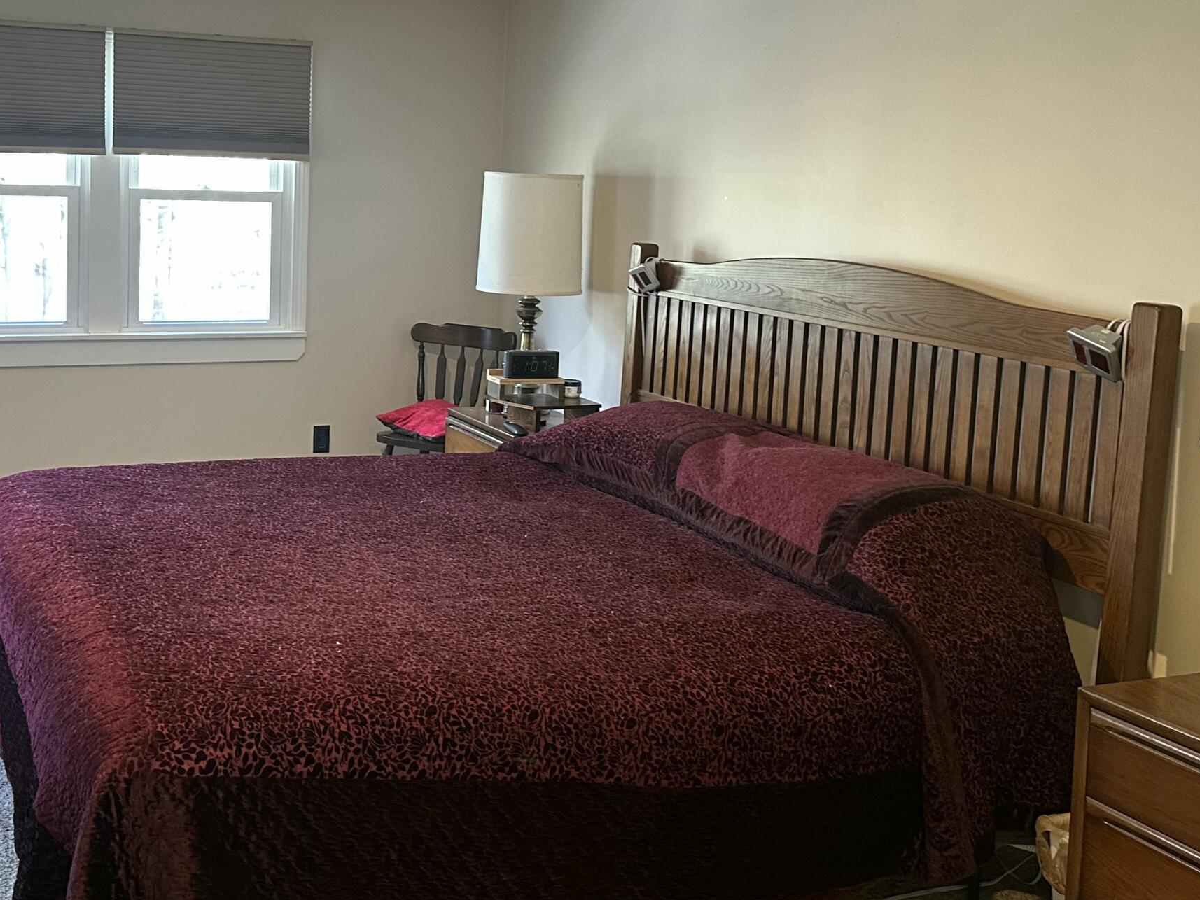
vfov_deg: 33.9
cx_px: 422
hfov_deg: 44.3
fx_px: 1456
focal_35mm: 42
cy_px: 272
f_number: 1.78
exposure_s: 1/60
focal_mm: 6.86
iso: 250
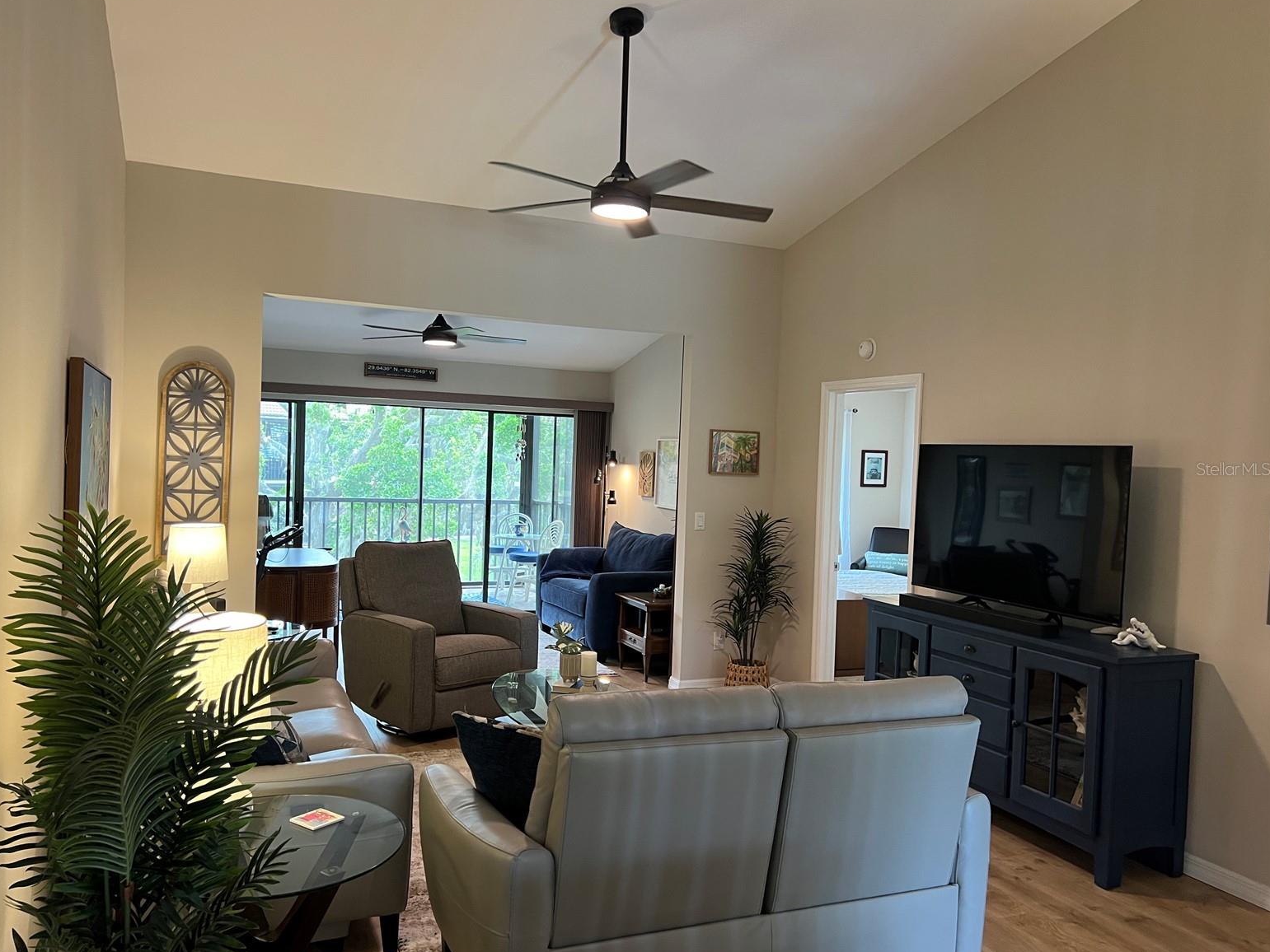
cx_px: 615
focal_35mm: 27
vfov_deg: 51.4
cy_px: 469
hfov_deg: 65.3
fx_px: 991
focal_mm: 5.7
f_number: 1.5
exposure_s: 1/60
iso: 160
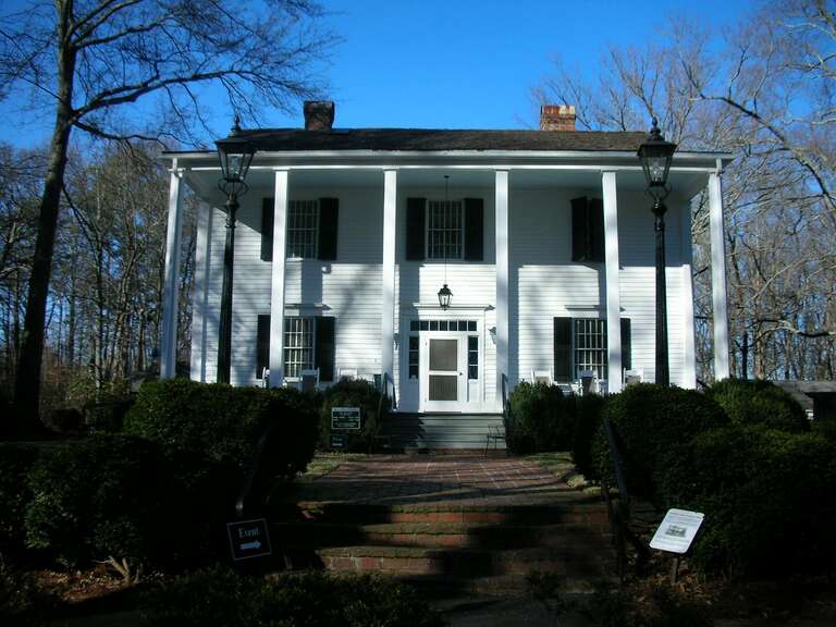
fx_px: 845
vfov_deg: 40.7
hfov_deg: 52.6
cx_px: 418
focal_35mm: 35
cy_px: 314
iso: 50
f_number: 8.5
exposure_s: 1/78.8
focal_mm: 5.8
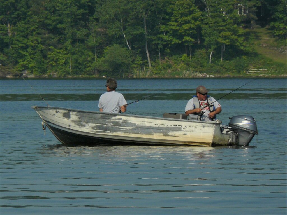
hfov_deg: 3.8
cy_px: 108
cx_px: 144
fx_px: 4295
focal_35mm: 518
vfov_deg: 2.9
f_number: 8
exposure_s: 1/500
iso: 100
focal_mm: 72
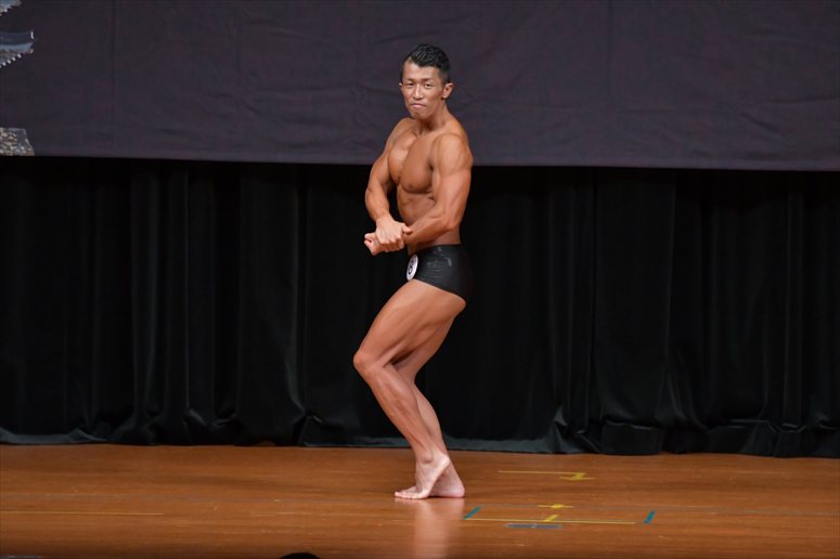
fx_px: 6647
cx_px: 420
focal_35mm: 285
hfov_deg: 7.2
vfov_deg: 4.8
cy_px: 280
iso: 4000
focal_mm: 190
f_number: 5.6
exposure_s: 1/400
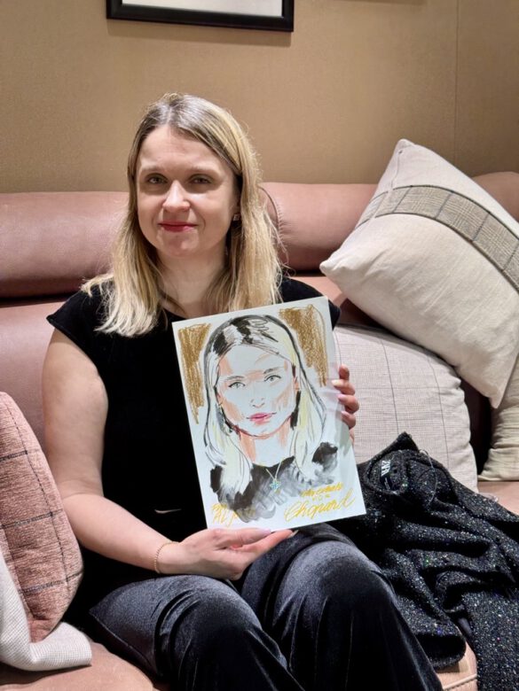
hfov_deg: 30.3
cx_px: 260
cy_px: 346
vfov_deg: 39.7
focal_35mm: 48
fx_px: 960
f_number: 1.78
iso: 50
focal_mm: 6.76
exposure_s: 1/50
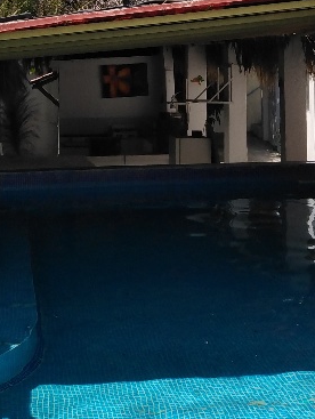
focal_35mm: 57
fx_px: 690
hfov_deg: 25.7
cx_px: 151
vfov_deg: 32.0
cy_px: 38
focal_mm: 3.59
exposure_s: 1/2279
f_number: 1.8
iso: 101
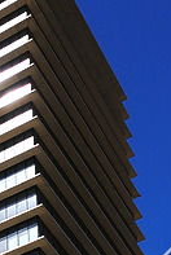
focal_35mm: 82
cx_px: -35
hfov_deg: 16.0
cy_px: 458
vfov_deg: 19.0
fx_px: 582
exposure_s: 1/640
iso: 200
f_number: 9
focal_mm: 12
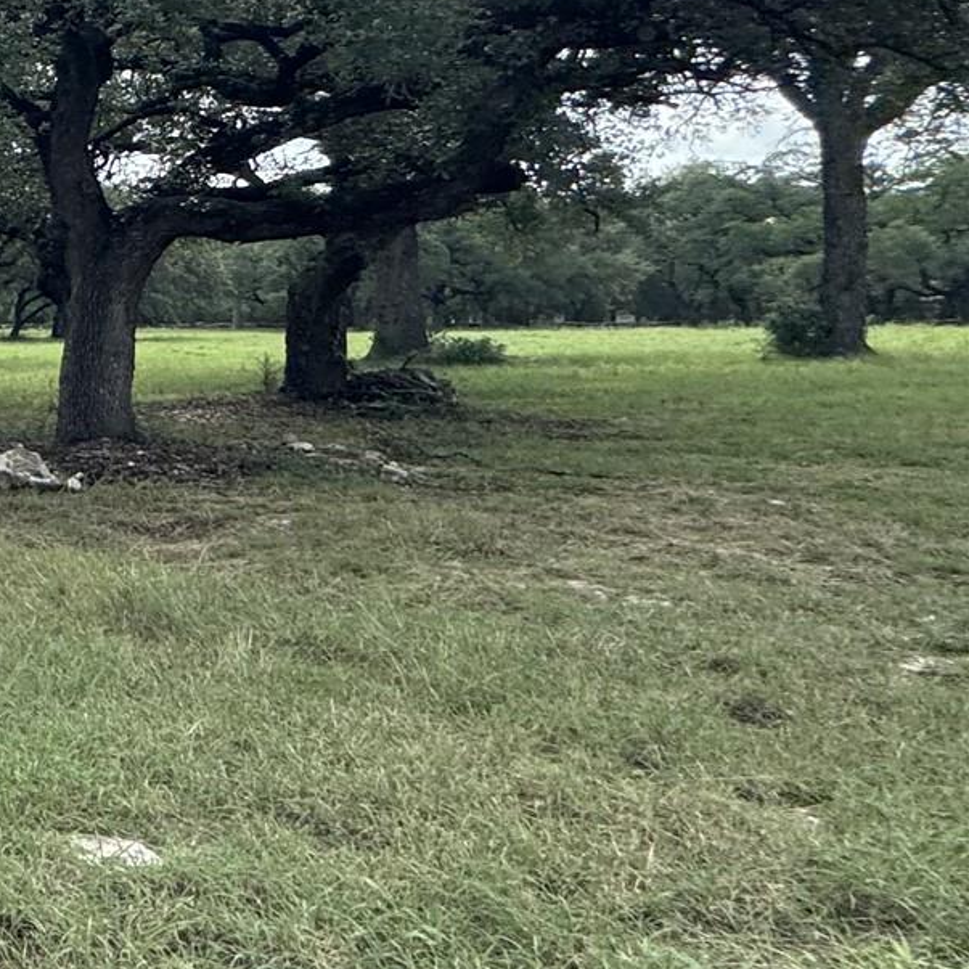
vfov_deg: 39.5
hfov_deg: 24.1
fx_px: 1330
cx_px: -675
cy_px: 317
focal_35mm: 42
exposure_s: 1/541
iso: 50
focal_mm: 2.22
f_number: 2.2
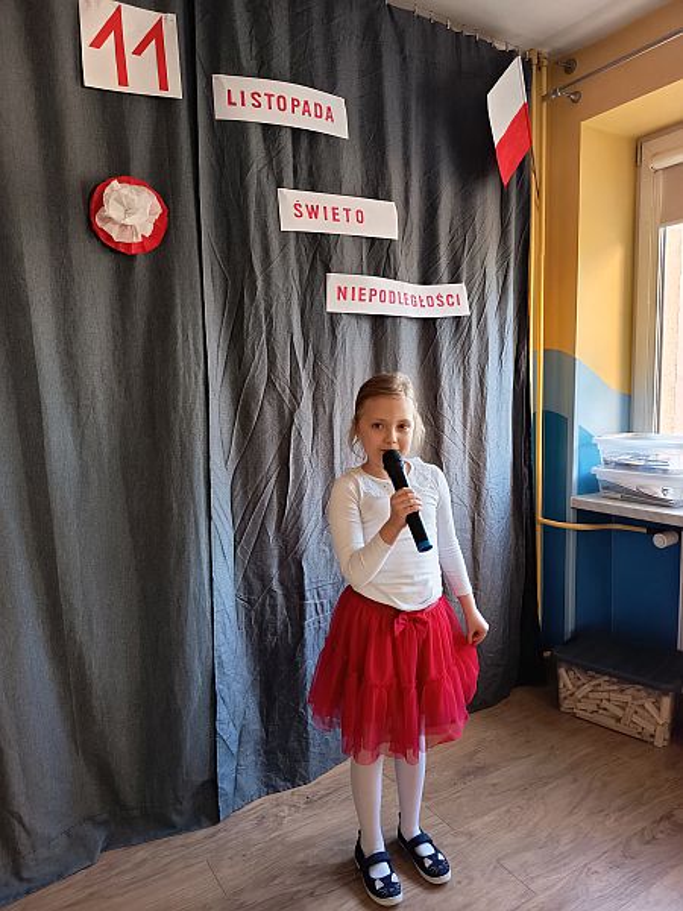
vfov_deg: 71.6
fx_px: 631
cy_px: 456
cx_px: 342
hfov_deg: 56.8
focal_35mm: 24
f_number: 1.7
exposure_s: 1/25
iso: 563
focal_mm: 5.27
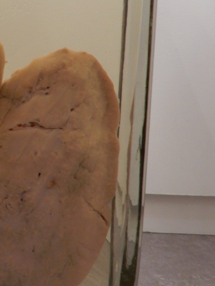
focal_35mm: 67
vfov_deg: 28.3
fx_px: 555
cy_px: 55
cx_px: -24
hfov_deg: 20.8
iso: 220
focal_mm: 5
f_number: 3.5
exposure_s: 1/30
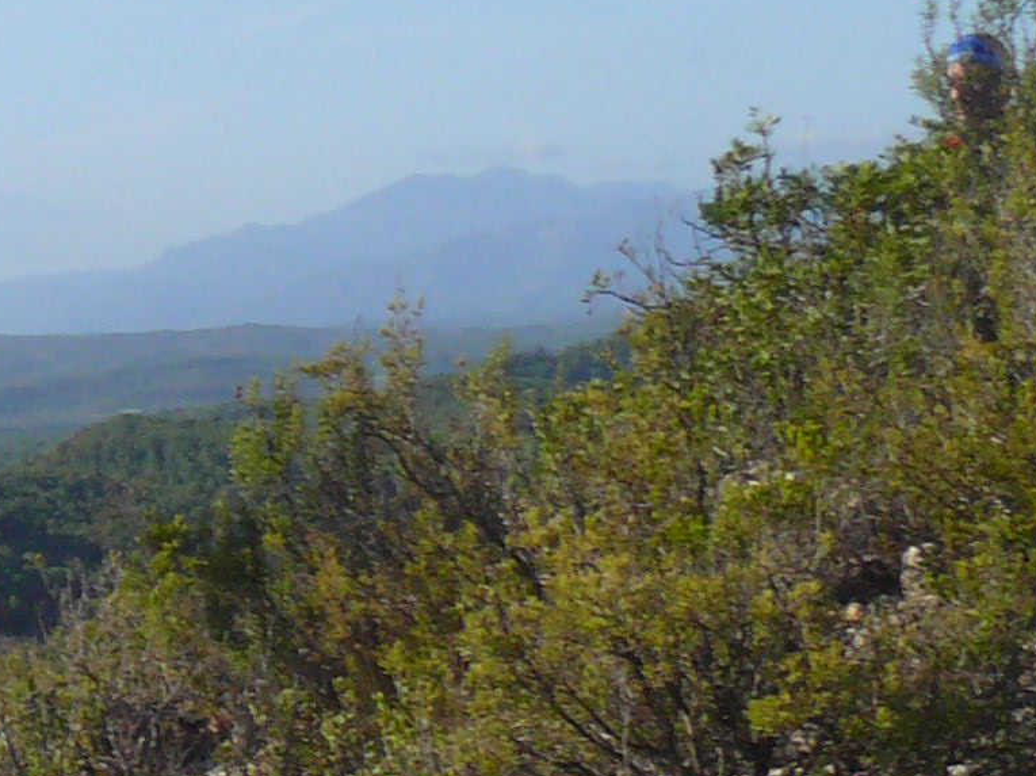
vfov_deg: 8.9
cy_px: 513
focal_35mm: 167
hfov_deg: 10.8
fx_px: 4996
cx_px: -1079
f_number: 5
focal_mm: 7.4
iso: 100
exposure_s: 1/200
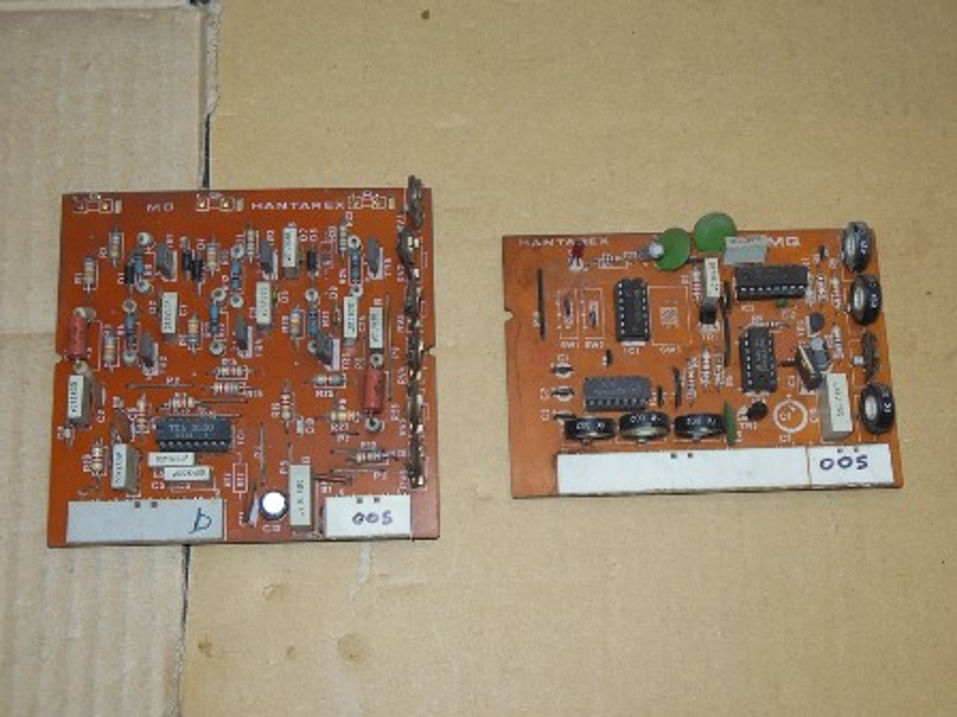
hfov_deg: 33.8
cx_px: 478
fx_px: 1576
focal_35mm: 57
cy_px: 358
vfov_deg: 25.7
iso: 125
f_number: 4.1
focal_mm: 10.2
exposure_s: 1/60
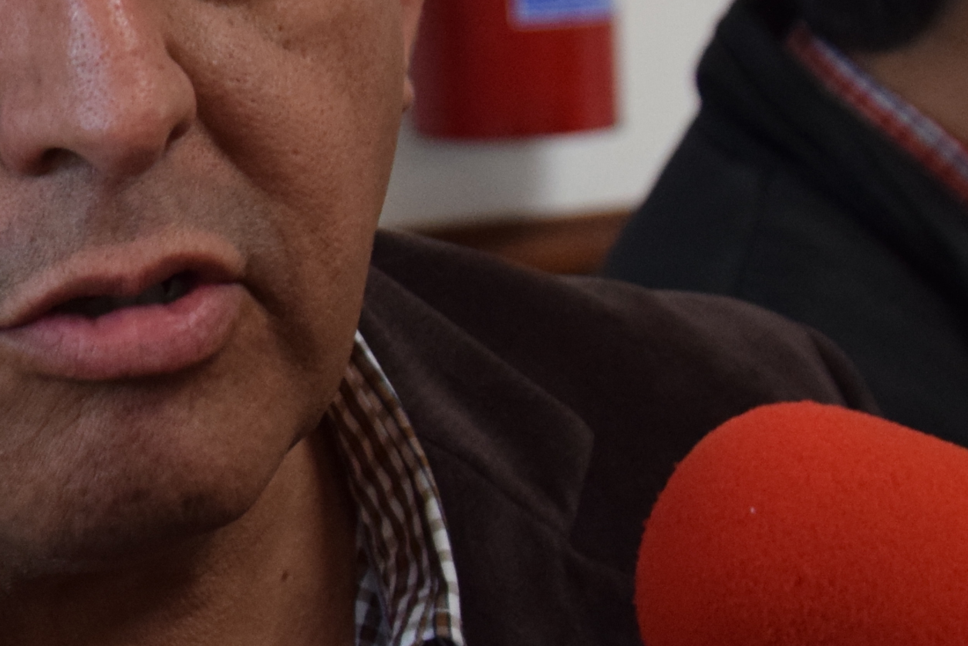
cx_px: -271
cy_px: 218
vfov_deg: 10.6
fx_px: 3469
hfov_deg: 15.2
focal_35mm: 129
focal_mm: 24
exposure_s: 1/100
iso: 800
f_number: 4.5
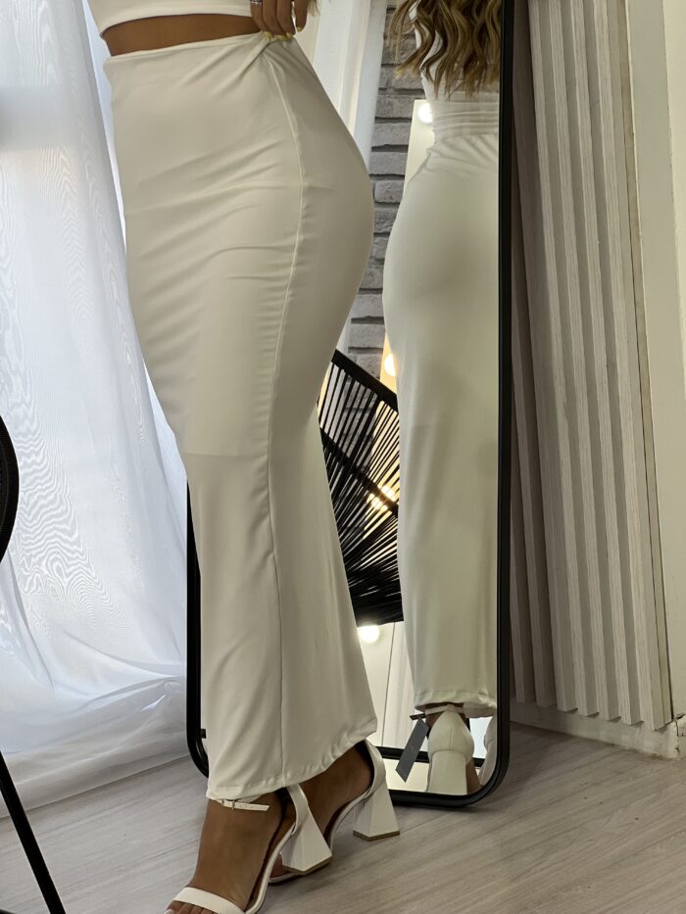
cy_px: 457
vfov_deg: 25.3
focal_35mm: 77
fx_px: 2034
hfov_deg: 19.1
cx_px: 343
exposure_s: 1/120
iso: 64
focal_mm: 9
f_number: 2.8
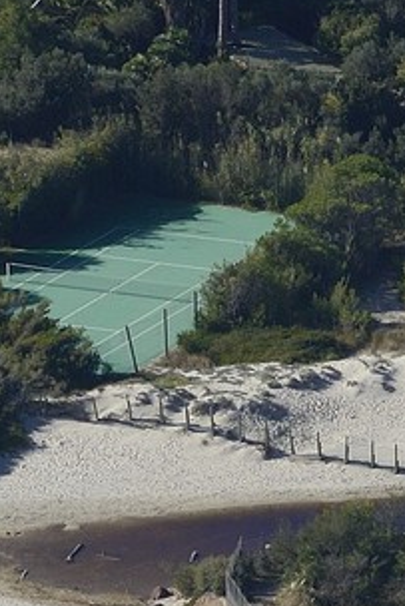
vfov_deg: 2.0
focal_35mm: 1051
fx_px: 17714
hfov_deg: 1.3
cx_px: 900
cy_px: 1282
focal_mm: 200
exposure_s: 1/1250
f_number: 11
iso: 800
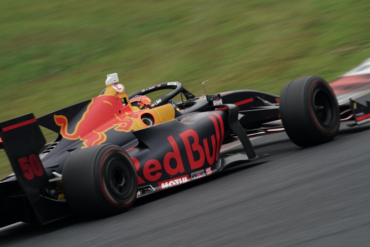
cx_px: 185
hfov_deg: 4.4
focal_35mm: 467
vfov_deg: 2.9
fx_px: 4799
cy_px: 124
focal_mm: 467
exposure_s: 1/125
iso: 200
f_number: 11
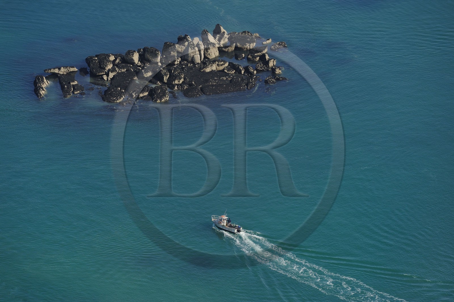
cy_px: 151
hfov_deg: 10.3
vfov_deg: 6.9
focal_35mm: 200
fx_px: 2522
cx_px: 227
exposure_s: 1/1600
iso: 400
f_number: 5.6
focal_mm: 200
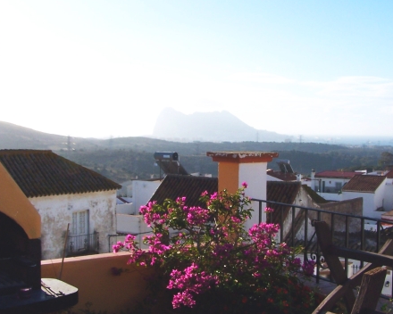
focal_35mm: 54
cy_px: 142
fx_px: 628
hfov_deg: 34.7
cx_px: 215
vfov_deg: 28.1
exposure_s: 1/500
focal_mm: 6.3
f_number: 5.6
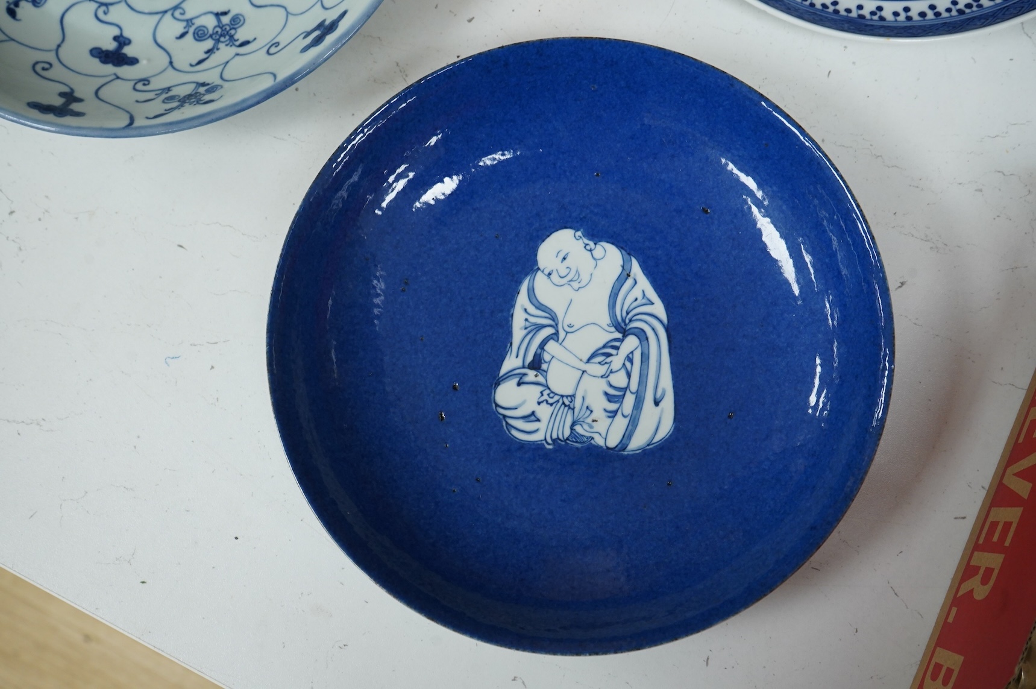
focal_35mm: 42
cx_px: 518
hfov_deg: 46.4
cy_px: 344
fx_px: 1208
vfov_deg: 31.8
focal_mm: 42
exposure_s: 1/80
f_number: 8
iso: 2500
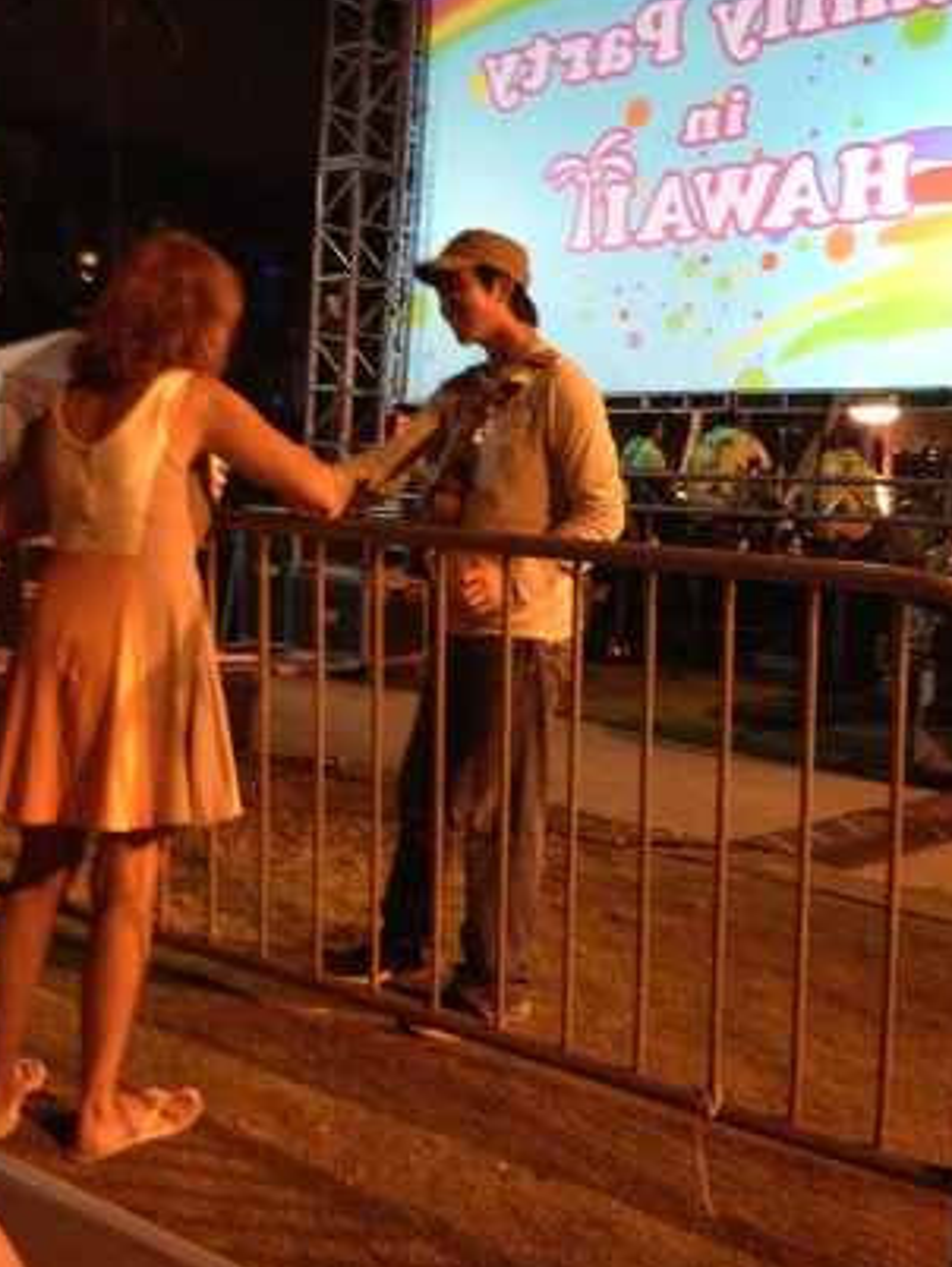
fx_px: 1502
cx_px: 446
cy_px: 511
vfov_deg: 45.5
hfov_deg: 35.2
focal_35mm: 41
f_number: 2.4
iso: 640
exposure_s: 1/15
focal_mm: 4.13
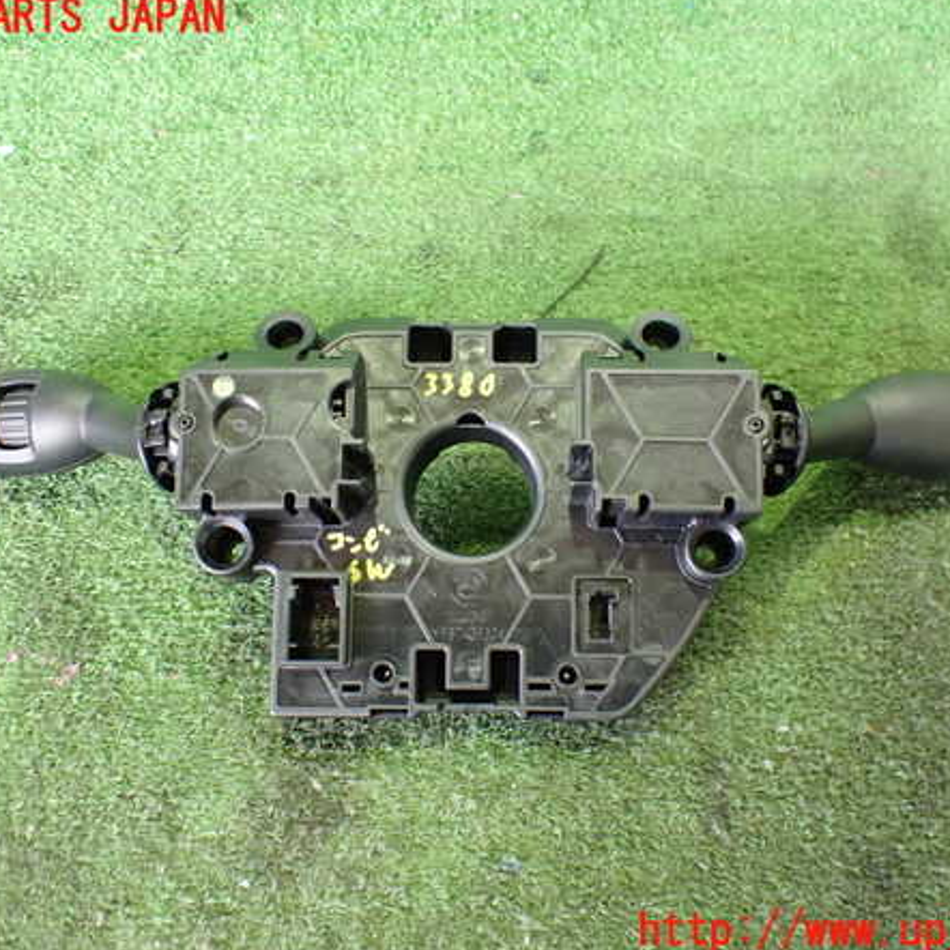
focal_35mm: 36
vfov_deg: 46.0
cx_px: 479
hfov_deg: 46.0
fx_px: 1118
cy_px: 475
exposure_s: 1/30
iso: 800
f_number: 2.3
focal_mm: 5.4
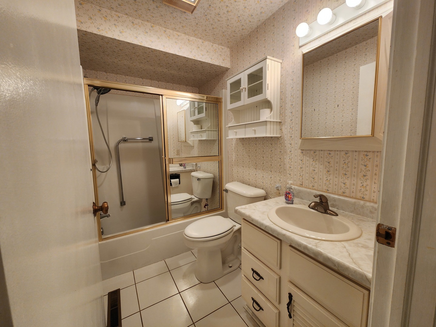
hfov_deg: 106.2
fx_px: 164
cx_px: 218
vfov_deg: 89.9
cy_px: 164
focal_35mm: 13
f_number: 2.2
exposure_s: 1/60
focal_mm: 2.2
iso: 125
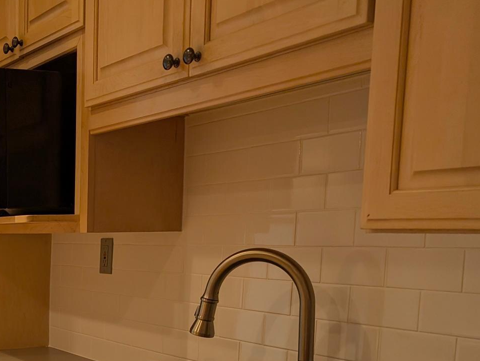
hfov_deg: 33.5
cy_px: 341
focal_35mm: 51
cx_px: -24
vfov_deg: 27.4
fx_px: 708
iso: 141
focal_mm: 6.9
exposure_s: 1/120
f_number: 1.68
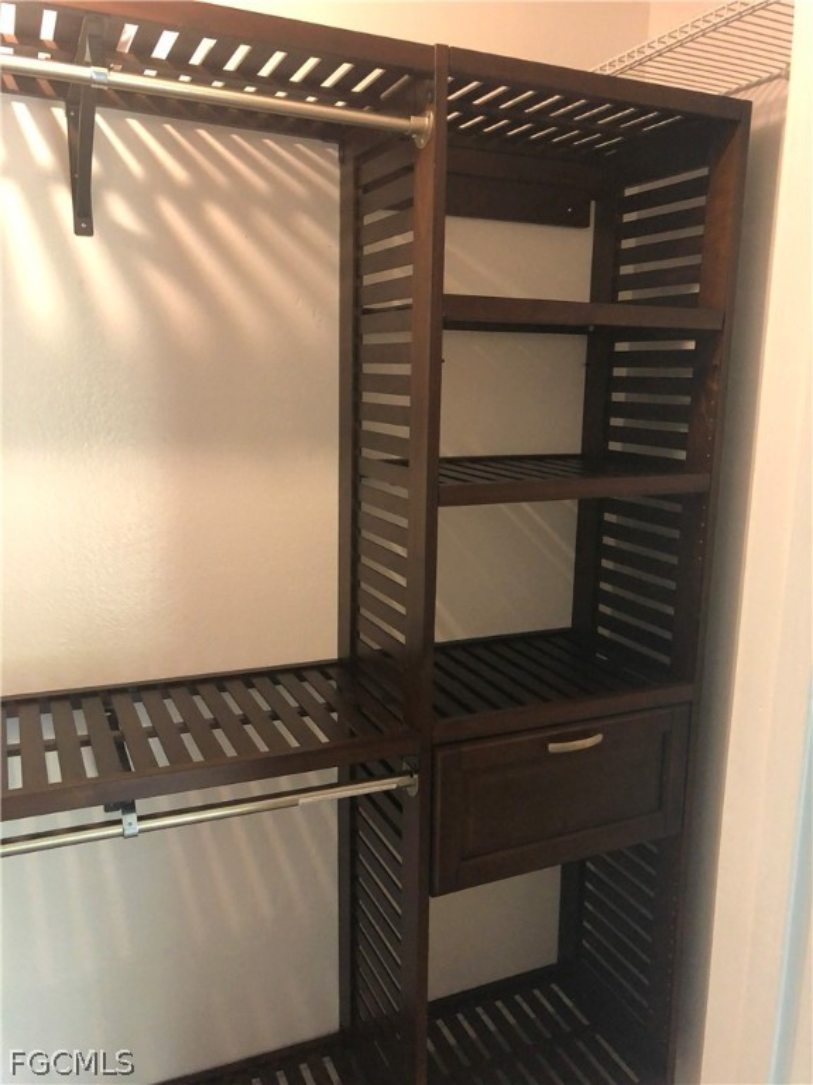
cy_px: 542
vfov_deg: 63.4
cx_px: 406
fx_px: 877
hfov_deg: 49.7
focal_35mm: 28
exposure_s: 1/15
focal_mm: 4
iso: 100
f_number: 1.8
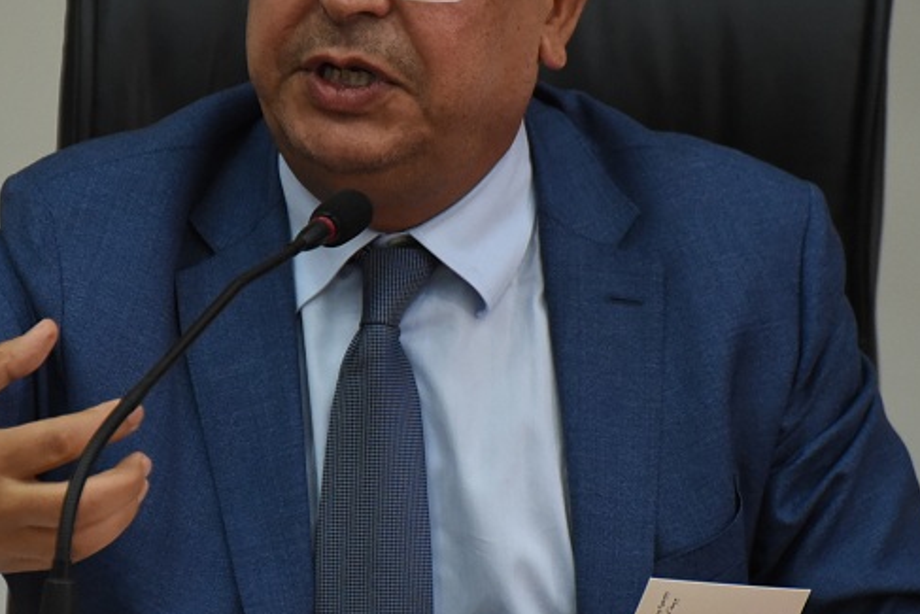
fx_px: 12244
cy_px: 269
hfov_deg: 4.3
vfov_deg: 2.9
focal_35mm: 479
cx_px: 362
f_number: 5.3
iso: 3200
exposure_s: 1/160
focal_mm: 210
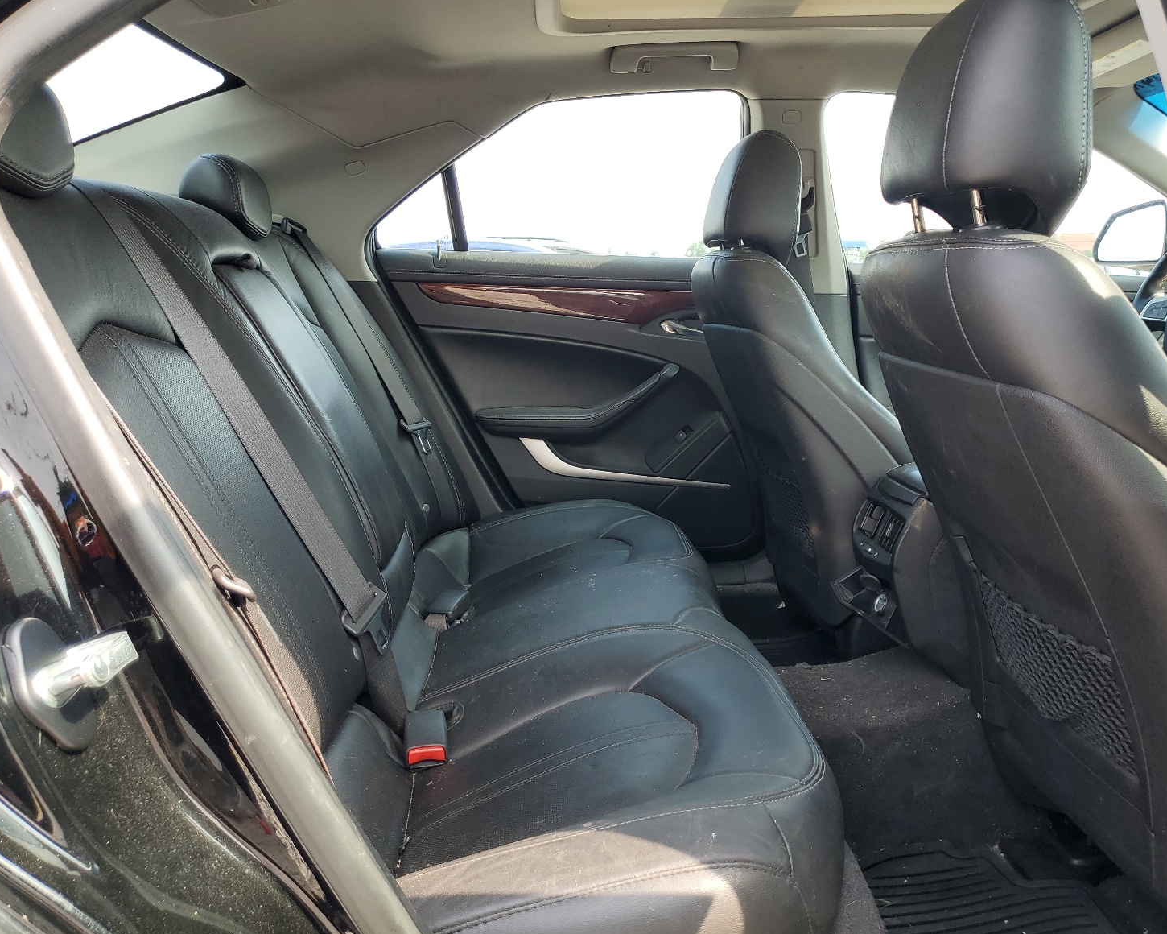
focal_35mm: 28
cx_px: 621
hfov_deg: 62.2
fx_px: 967
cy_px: 469
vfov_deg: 51.5
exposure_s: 1/278
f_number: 1.5
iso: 50
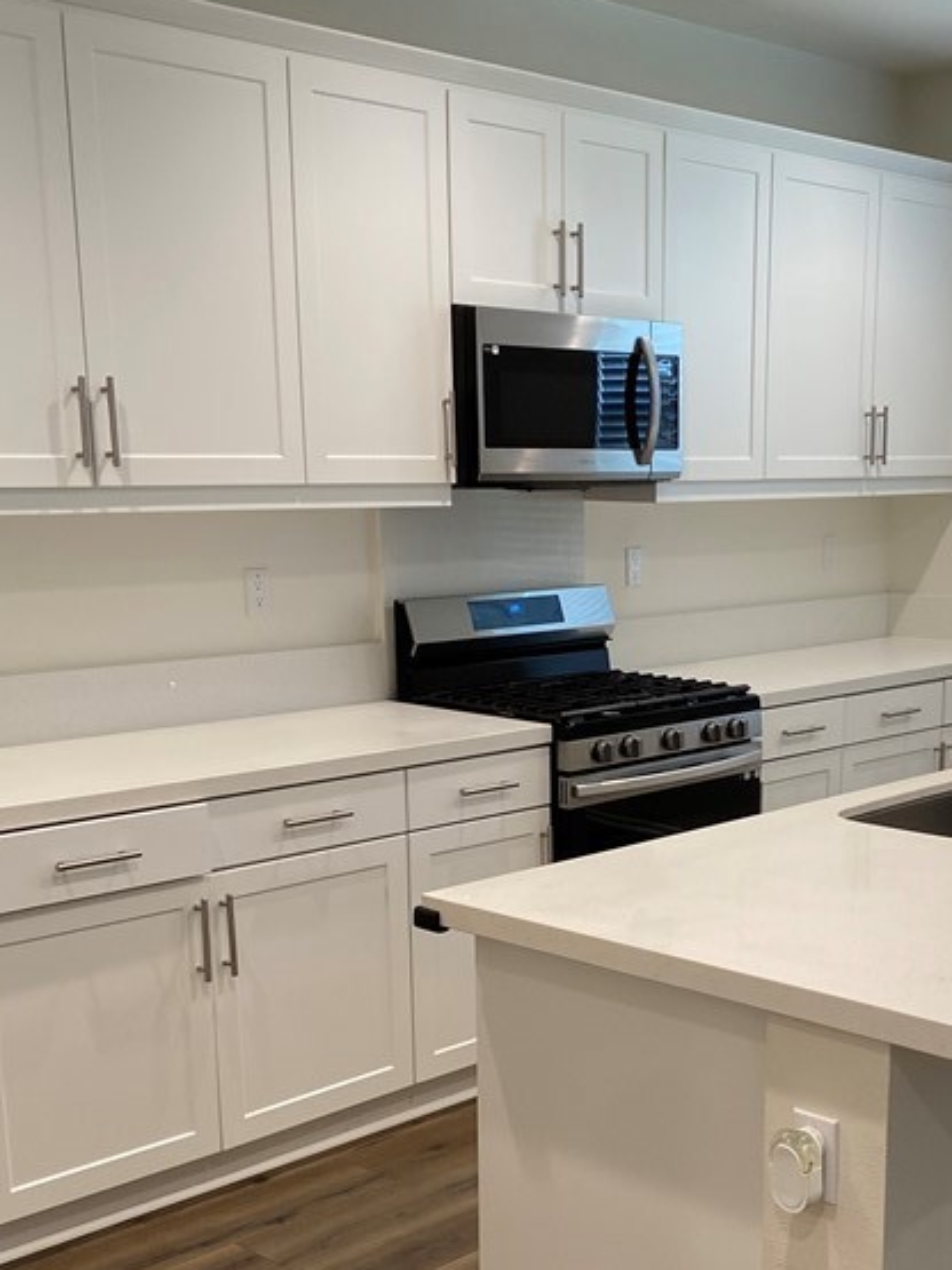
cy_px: 904
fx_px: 1761
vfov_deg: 38.9
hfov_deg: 30.0
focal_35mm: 48
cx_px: 641
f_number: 1.8
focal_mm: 4.25
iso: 100
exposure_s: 1/120
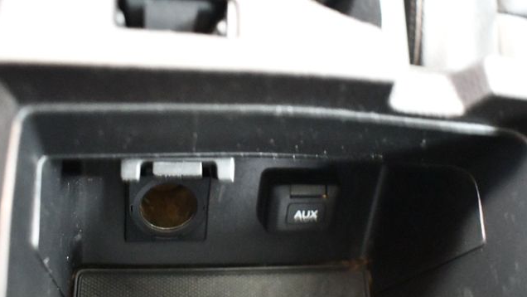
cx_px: 263
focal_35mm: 38
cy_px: 163
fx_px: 531
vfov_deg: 31.2
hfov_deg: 52.8
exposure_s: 1/13
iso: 12800
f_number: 3.5
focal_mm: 18
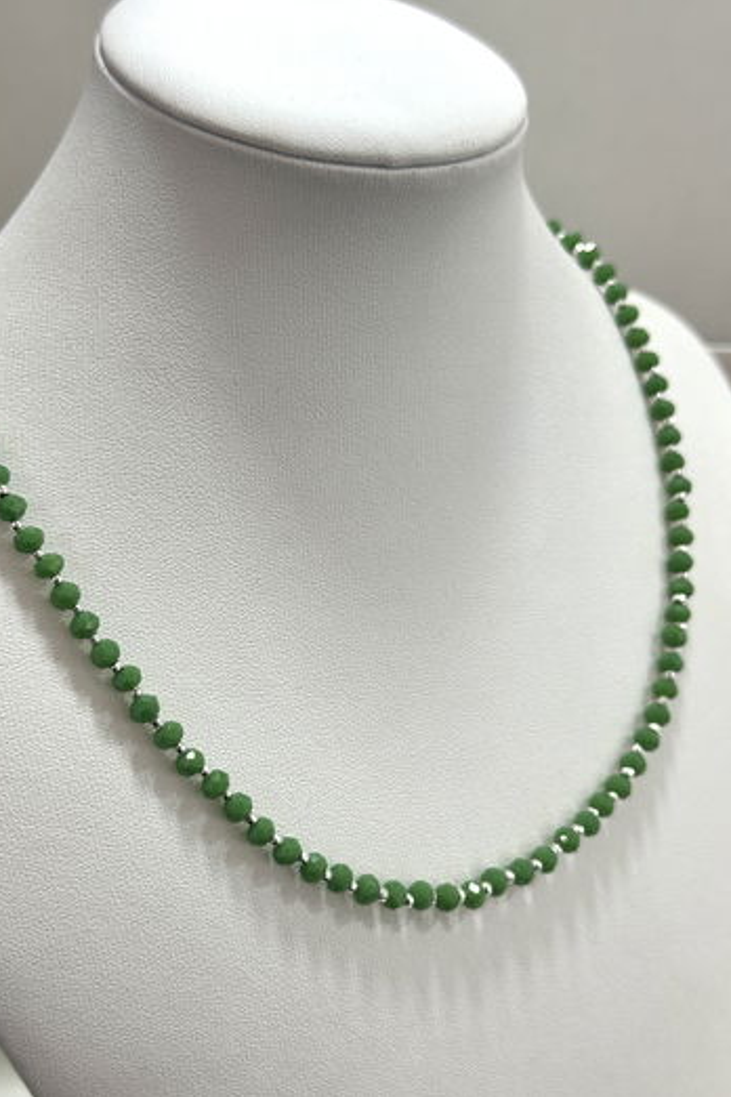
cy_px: 543
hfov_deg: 26.5
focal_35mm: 51
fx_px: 1553
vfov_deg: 38.9
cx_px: 328
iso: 50
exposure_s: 1/50
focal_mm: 6.76
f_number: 1.78
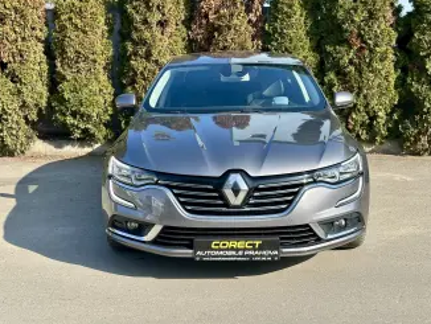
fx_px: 660
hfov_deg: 36.1
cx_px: 234
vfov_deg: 27.6
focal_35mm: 53
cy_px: 149
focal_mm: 6.86
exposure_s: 1/1541
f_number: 1.78
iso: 64
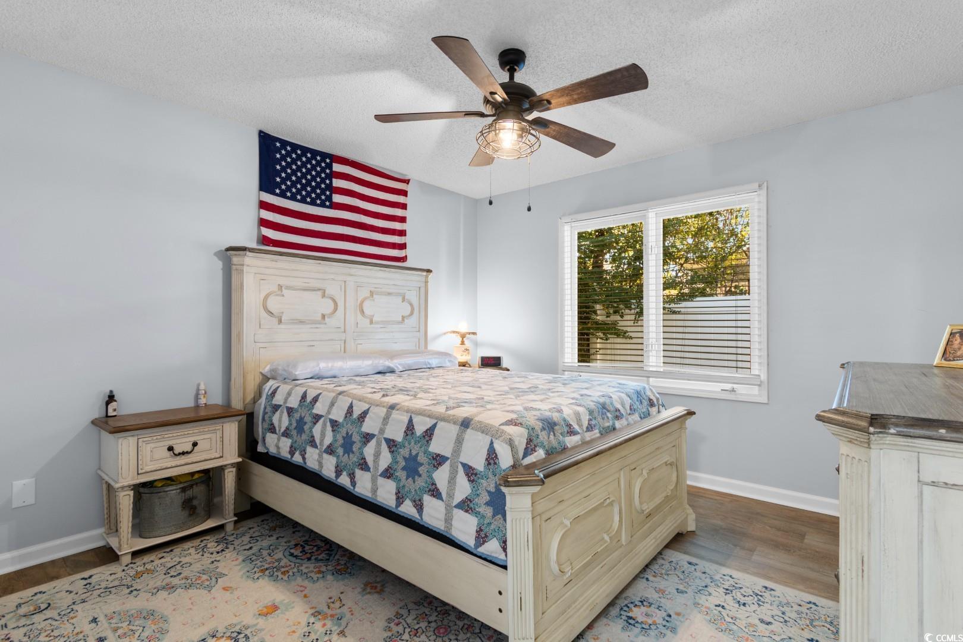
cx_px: 482
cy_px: 321
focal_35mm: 16
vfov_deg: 73.7
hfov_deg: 96.7
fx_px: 428
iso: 100
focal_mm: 11
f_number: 4.8
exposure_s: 1.6
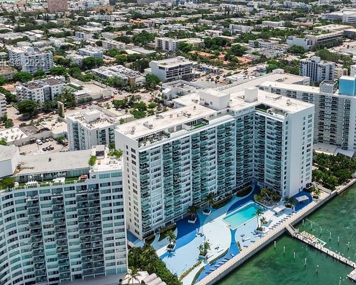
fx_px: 411
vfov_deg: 37.1
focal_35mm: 39
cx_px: 219
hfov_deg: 46.5
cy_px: 64
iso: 100
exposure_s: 1/2500
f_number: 2.8
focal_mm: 4.39
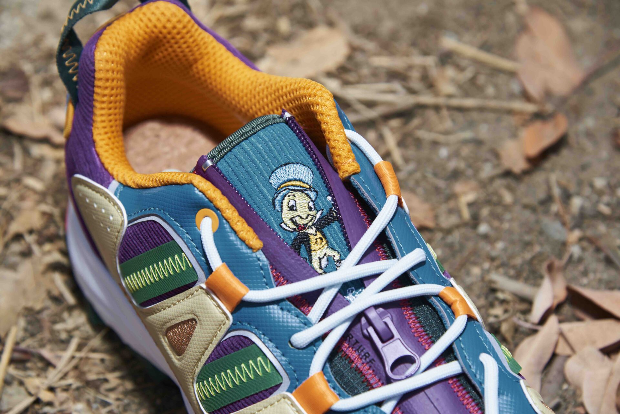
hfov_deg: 17.1
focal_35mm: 120
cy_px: 207
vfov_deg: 11.4
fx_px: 2067
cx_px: 310
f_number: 6.3
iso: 125
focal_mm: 120
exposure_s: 1/200
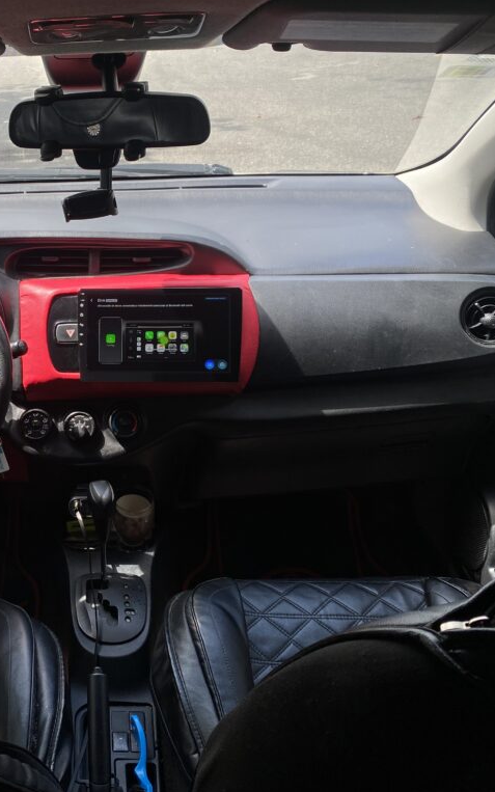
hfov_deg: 32.5
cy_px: 398
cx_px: 37
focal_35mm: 37
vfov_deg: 52.7
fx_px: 798
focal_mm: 4.25
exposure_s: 1/198
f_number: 1.8
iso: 32
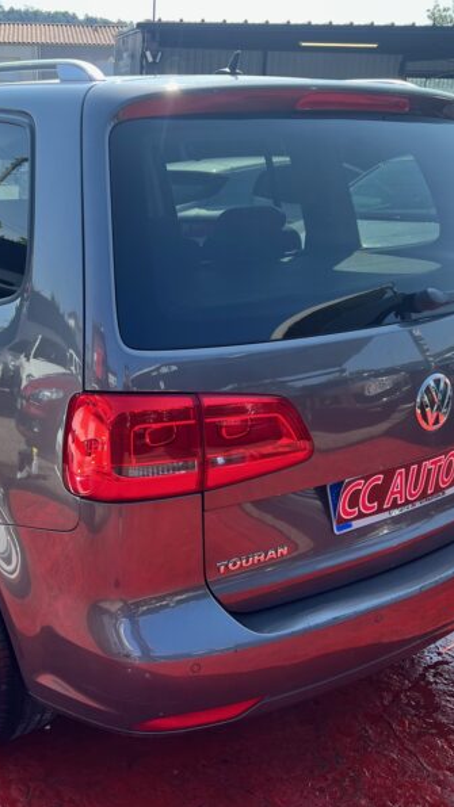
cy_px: 404
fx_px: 814
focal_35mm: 38
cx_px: 140
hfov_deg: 30.9
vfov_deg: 52.8
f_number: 1.5
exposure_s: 1/1068
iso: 50
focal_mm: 5.7
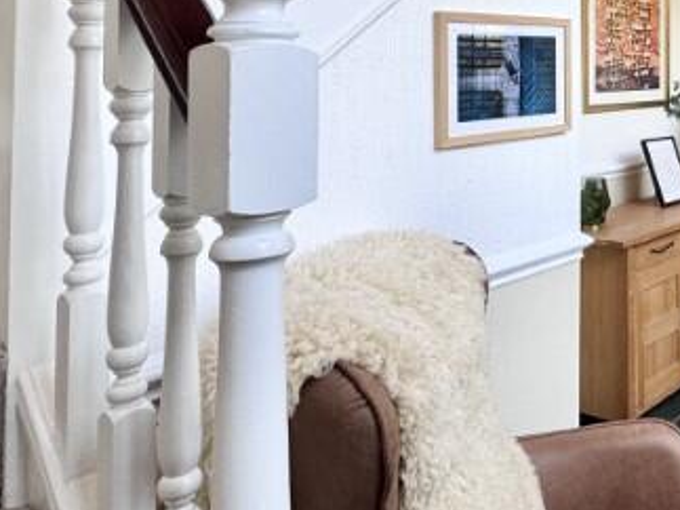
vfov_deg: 36.3
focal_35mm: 37
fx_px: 727
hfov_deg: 40.0
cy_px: 55
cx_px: 759
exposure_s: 1/100
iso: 64
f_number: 2.2
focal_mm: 2.22
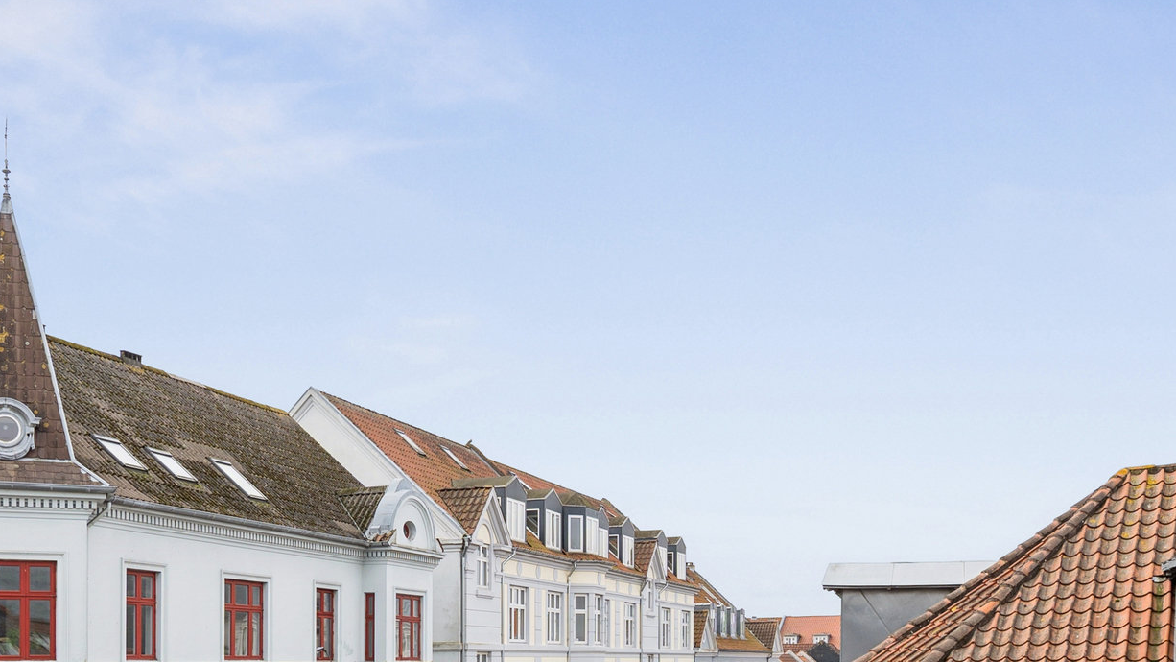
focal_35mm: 42
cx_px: 498
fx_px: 1319
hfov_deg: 47.9
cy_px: 746
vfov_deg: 25.8
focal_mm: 16.5
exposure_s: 1/125
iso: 80
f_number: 6.3
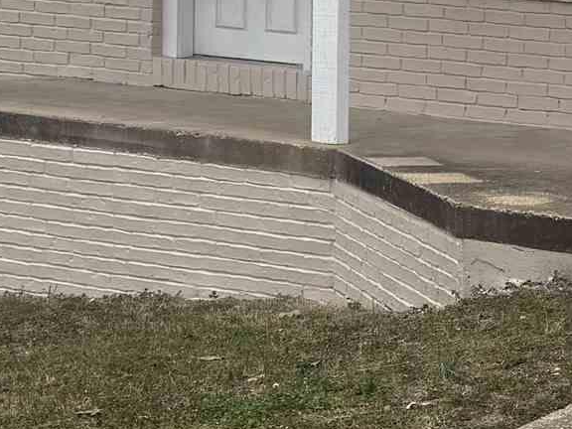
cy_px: 218
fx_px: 2115
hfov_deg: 14.6
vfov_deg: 11.6
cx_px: 804
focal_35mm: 128
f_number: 1.78
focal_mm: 6.76
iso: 80
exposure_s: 1/2053
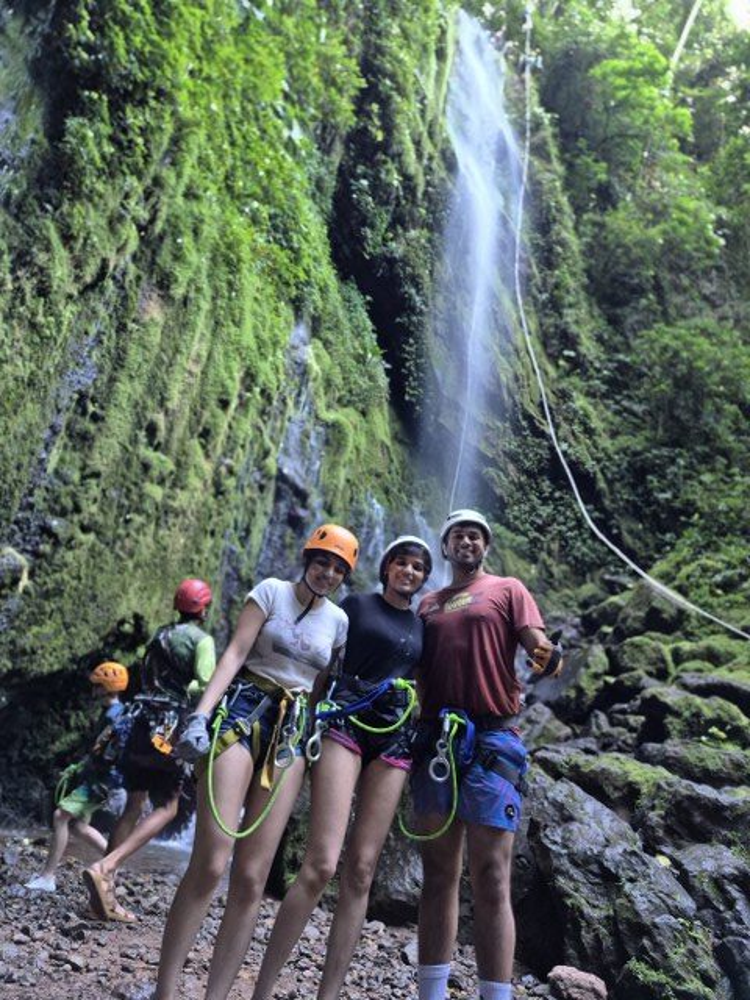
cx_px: 375
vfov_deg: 73.9
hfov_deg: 58.9
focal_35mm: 23
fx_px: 664
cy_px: 500
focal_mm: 5.4
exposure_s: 1/120
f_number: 1.8
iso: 800
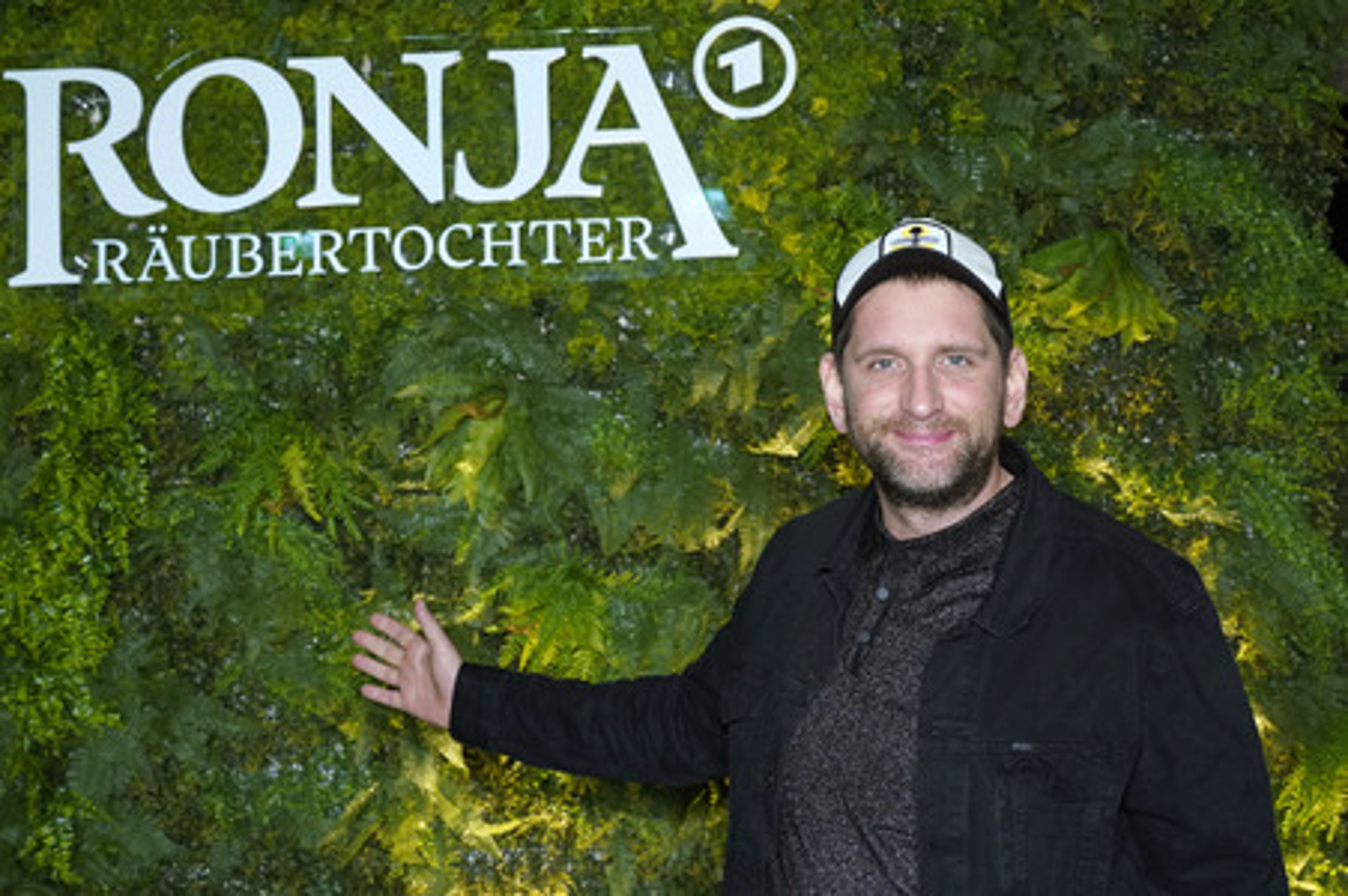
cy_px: 448
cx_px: 674
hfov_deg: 41.9
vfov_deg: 28.6
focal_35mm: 47
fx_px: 1759
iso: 2000
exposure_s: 1/160
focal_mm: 47
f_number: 5.6
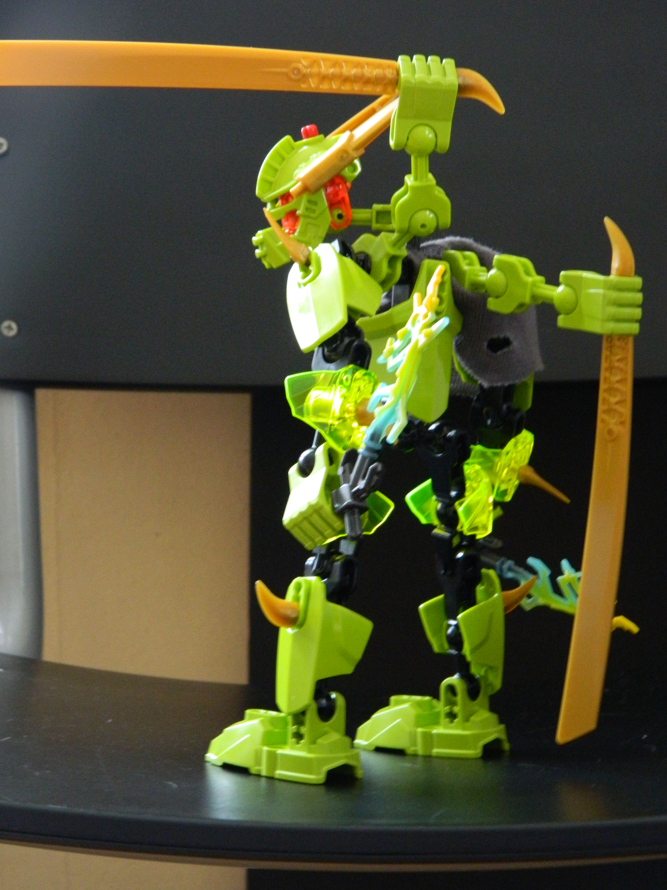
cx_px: 334
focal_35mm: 84
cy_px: 445
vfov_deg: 23.3
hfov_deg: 17.6
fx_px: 2158
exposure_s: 1/10
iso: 450
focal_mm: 15.1
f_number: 4.2
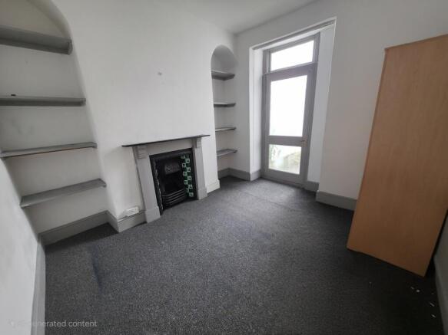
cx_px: 224
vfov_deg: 89.9
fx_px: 168
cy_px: 168
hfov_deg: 106.2
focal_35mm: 13
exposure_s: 1/50.3
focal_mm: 2.2
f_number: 1.9
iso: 80
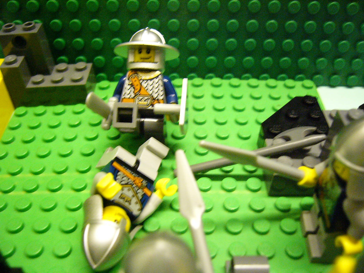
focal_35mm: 35
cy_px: 136
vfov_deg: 40.7
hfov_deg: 52.6
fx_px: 368
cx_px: 182
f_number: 2.8
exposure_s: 1/15
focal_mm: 5.8
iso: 400
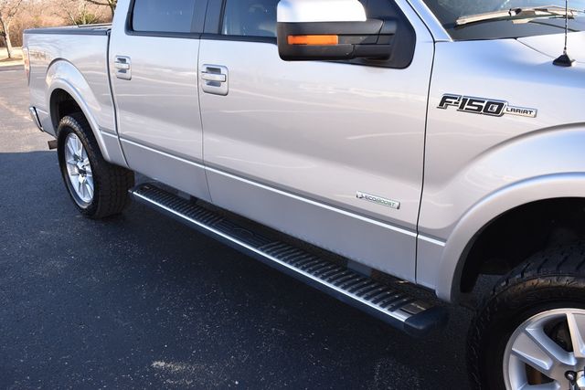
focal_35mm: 33
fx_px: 536
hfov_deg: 57.2
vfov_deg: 40.0
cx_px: 292
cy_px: 195
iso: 250
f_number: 5.6
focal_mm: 22
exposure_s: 1/250
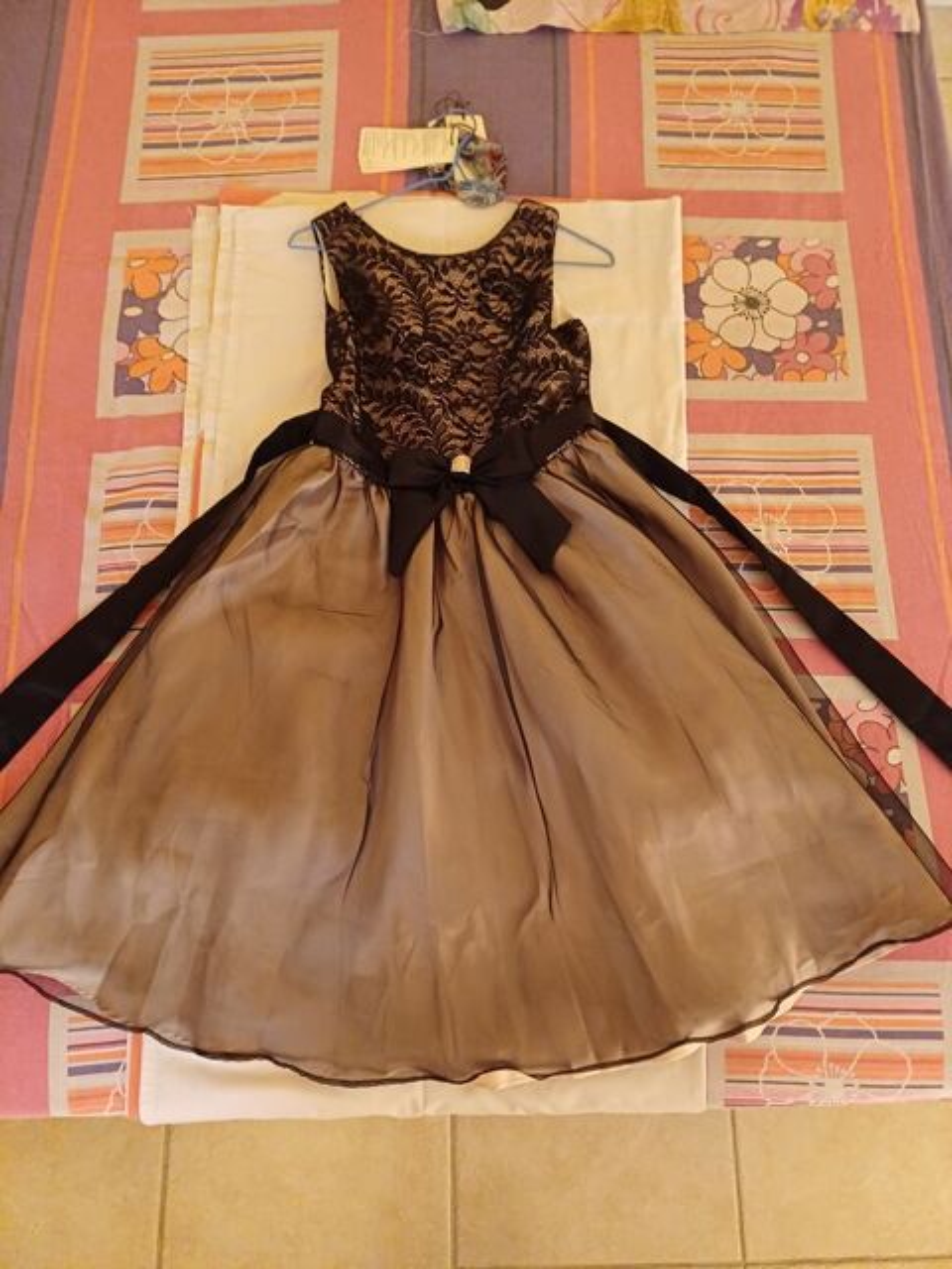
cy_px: 634
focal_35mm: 25
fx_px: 917
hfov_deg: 54.9
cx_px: 476
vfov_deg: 69.4
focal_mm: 4.65
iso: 640
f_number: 1.8
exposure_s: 1/25
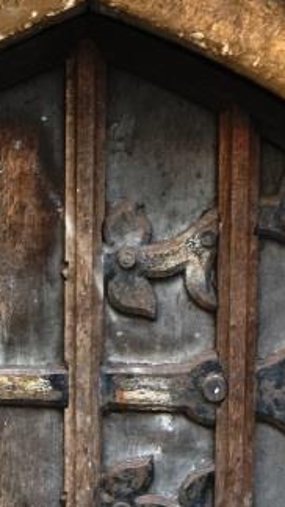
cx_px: 64
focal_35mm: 100
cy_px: 615
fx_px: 1345
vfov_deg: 20.0
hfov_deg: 12.1
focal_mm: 4.15
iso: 32
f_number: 2.2
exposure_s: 1/50
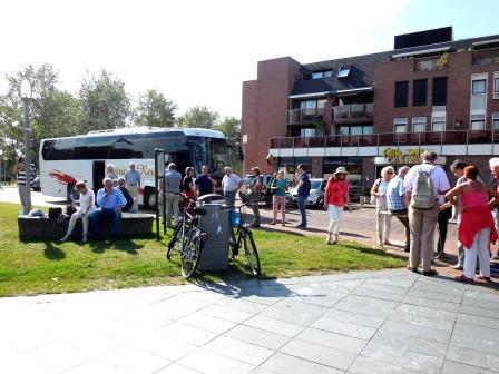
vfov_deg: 54.9
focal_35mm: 25
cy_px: 187
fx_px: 360
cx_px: 250
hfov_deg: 69.4
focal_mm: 4.5
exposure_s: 1/1000
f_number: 3.1
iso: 125
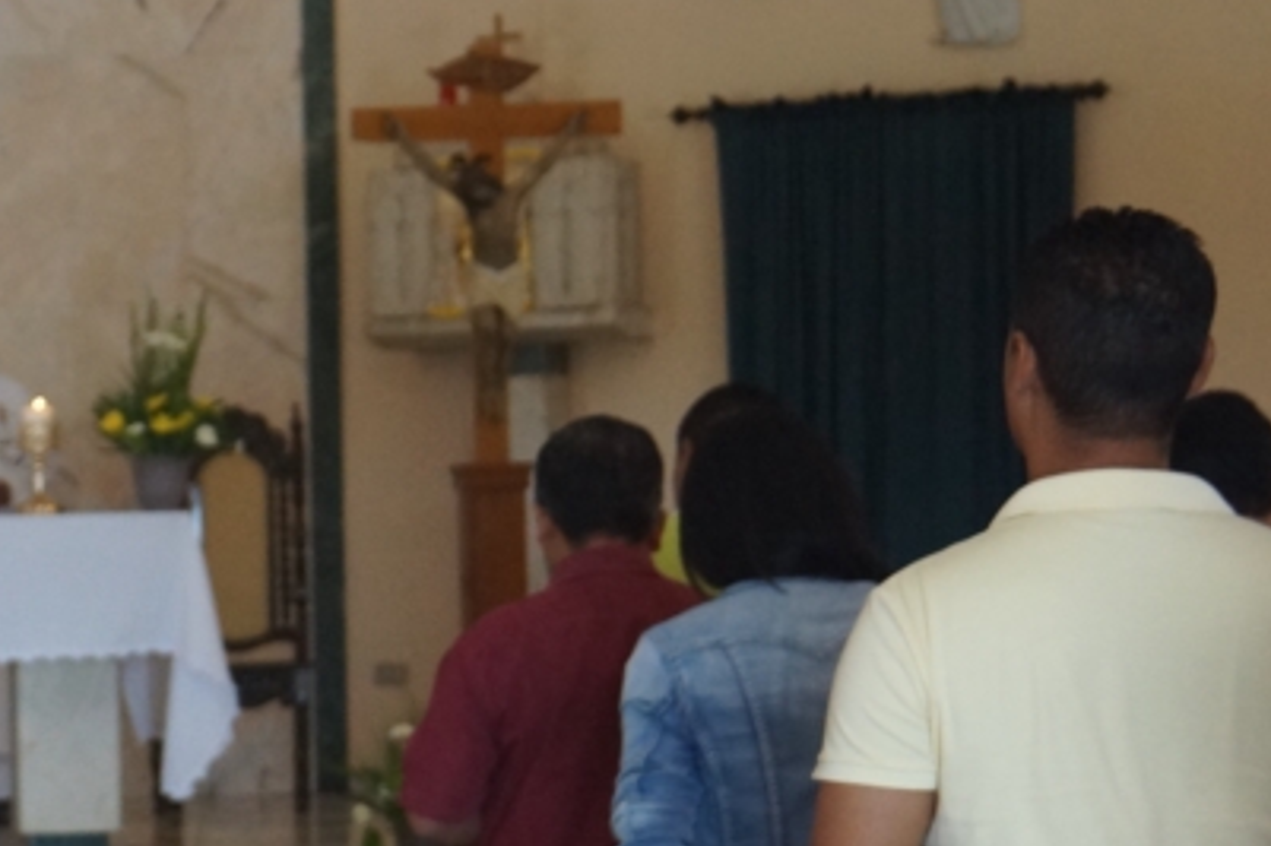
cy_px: 871
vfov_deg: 10.1
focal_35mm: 134
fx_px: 4739
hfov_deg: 14.7
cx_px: -339
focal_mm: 35
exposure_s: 1/160
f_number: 5
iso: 1000
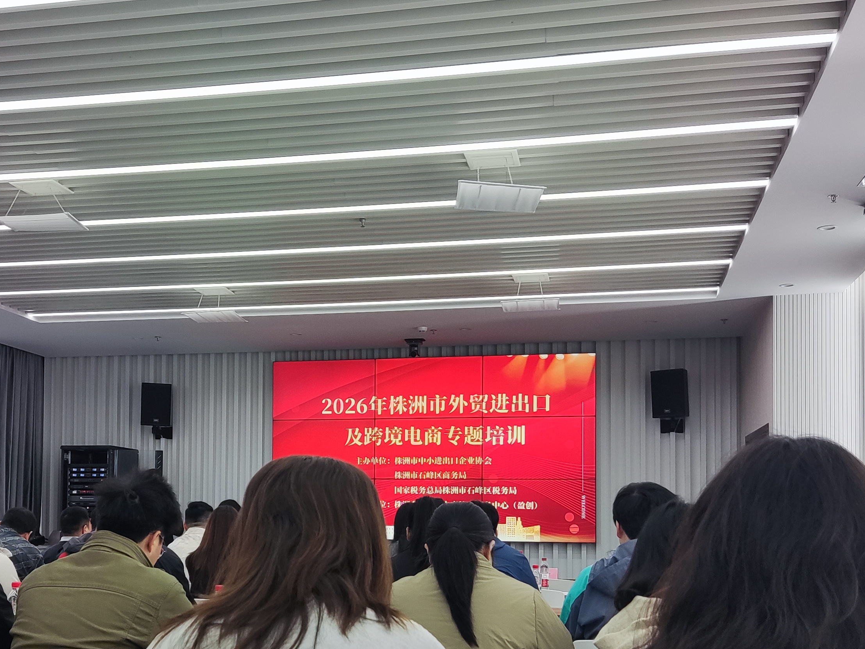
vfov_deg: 31.7
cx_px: 318
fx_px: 1125
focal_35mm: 45
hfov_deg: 41.7
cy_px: 478
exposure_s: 1/100
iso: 51
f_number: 1.79
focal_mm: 4.71
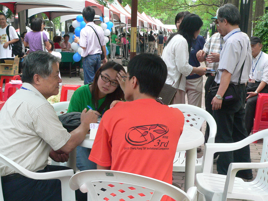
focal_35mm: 69
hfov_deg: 28.2
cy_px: 100
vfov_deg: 21.3
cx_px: 134
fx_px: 534
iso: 400
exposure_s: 1/250
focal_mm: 11.5
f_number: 4
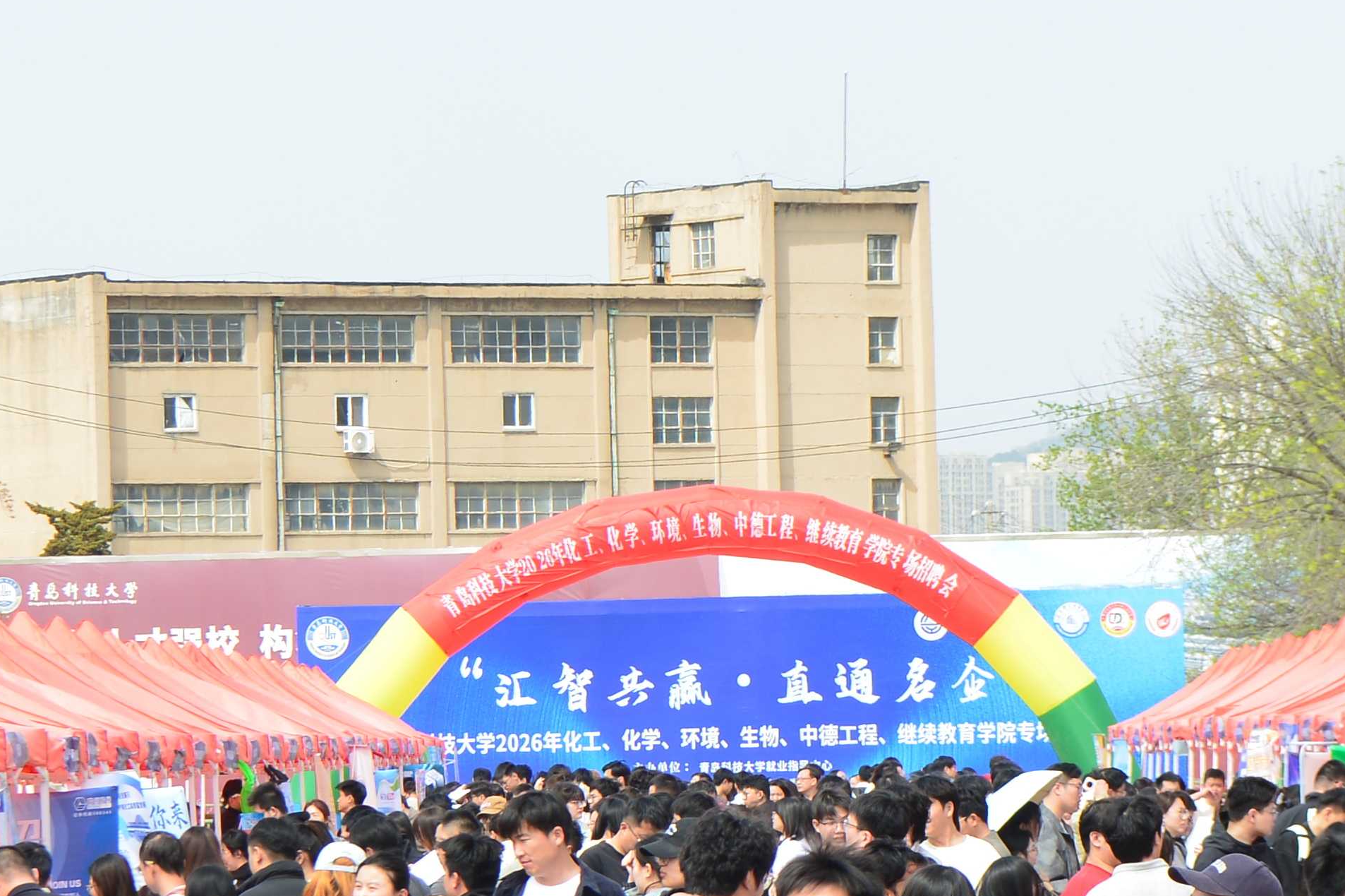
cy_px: 593
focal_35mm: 94
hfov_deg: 21.7
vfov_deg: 14.5
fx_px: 3510
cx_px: 680
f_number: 8
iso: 100
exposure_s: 1/100
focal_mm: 70
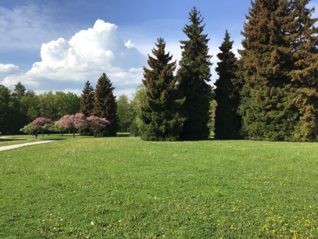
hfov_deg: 58.4
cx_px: 159
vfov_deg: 45.4
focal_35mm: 31
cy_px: 120
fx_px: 285
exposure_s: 1/1148
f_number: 2.4
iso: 25
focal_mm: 3.3
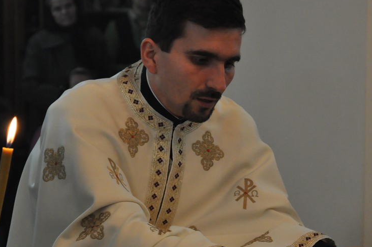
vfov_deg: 8.5
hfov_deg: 12.8
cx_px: 192
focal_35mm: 161
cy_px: 138
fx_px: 1661
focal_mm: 66
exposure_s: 1/100
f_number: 5.3
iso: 1600
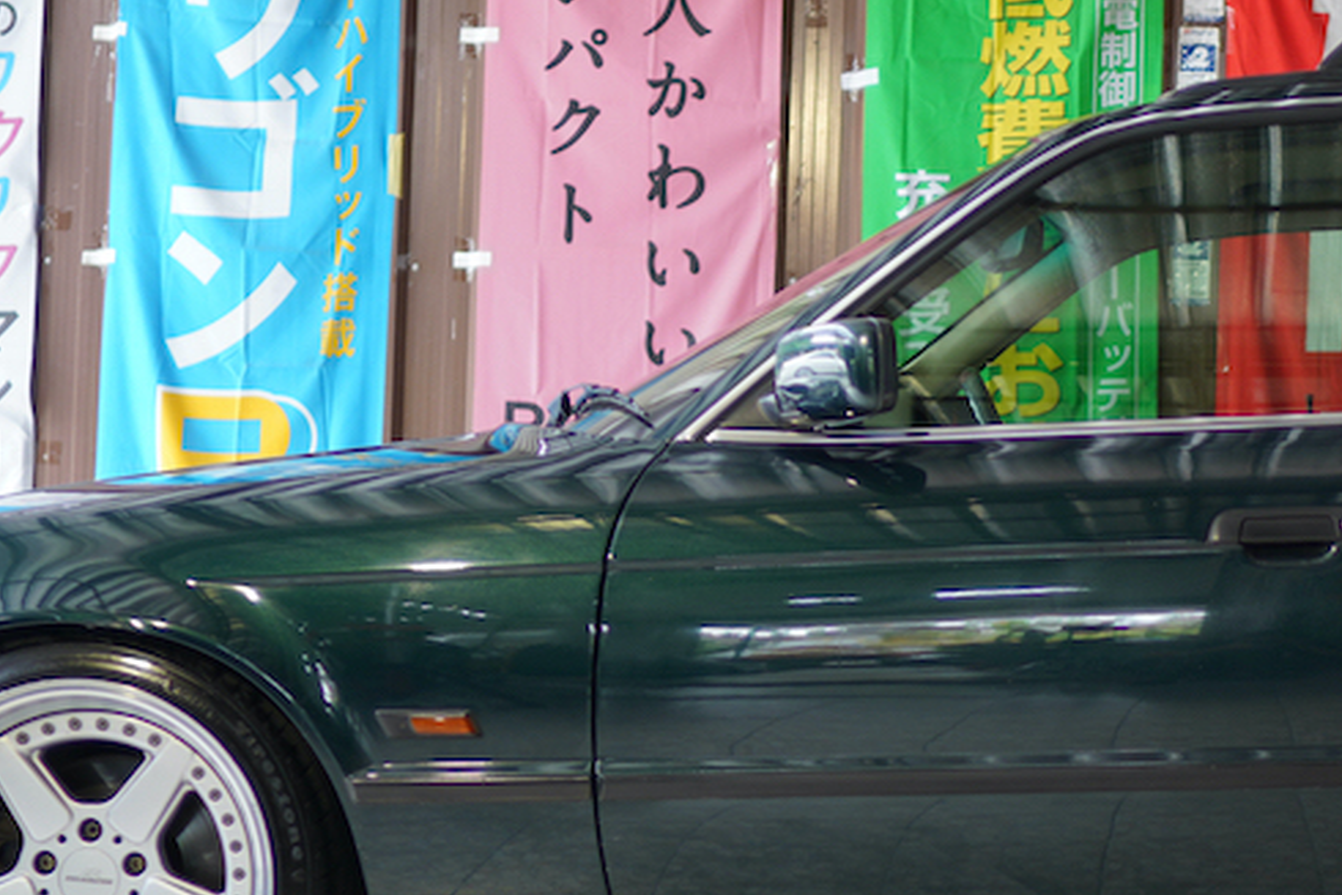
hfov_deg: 20.0
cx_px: 1238
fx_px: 3729
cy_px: 405
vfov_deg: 13.7
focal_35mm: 100
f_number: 1.4
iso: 100
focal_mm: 35
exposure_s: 1/50
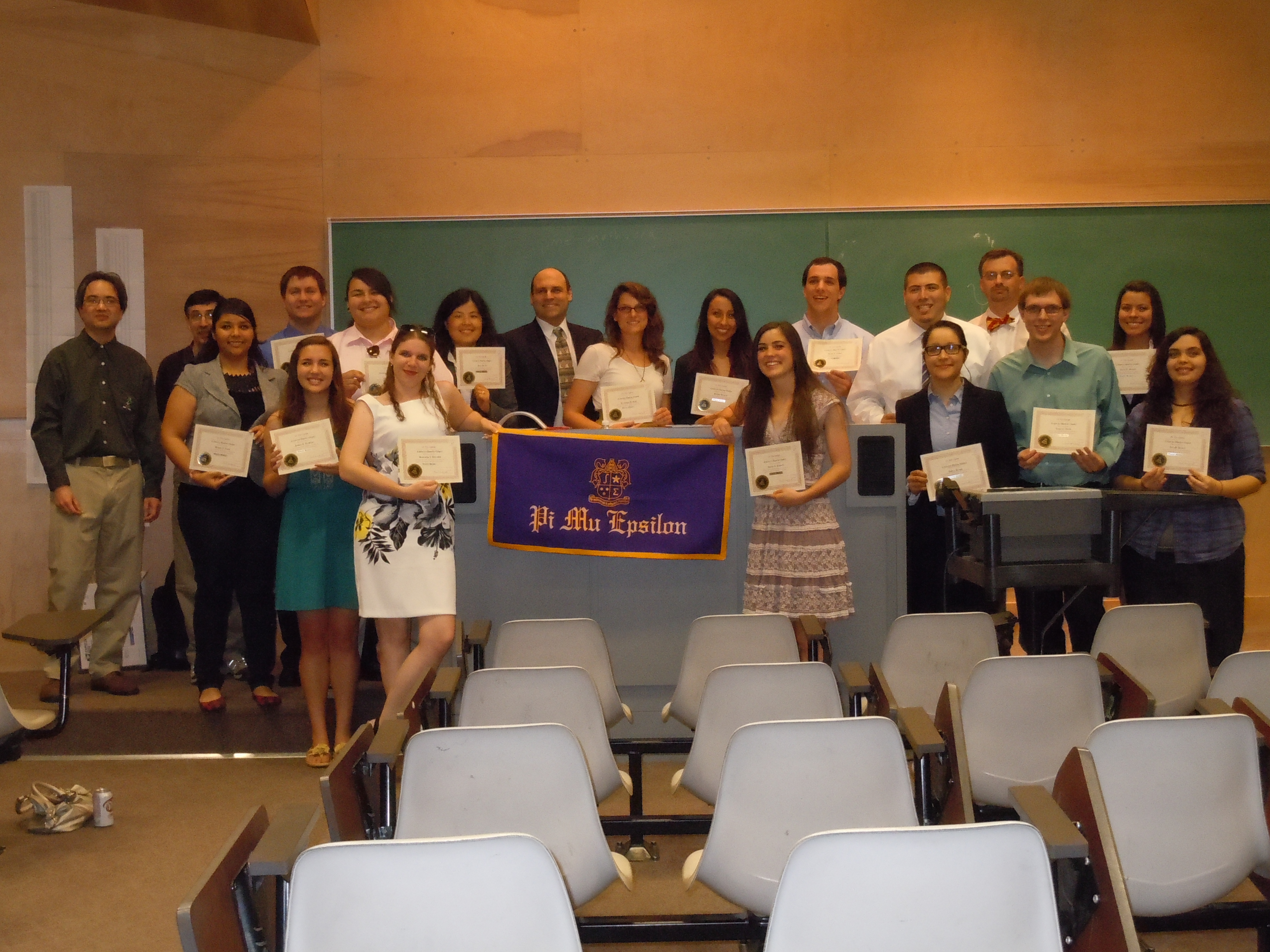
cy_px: 476
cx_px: 635
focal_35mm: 45
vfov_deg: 32.2
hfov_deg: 42.1
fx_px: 1651
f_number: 4.6
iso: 800
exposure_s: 1/30
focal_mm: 8.1
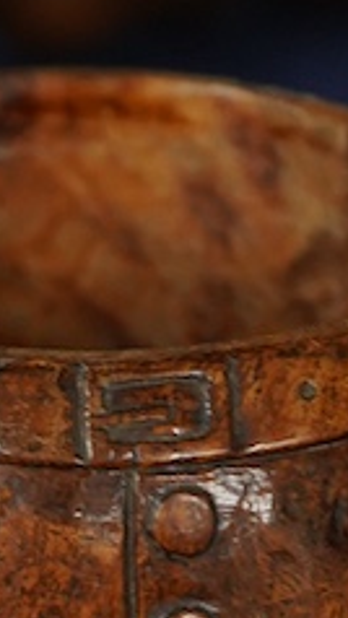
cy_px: 618
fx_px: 2918
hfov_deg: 6.8
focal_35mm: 178
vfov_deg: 12.0
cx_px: -70
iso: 1250
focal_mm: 30
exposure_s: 1/125
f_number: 5.6
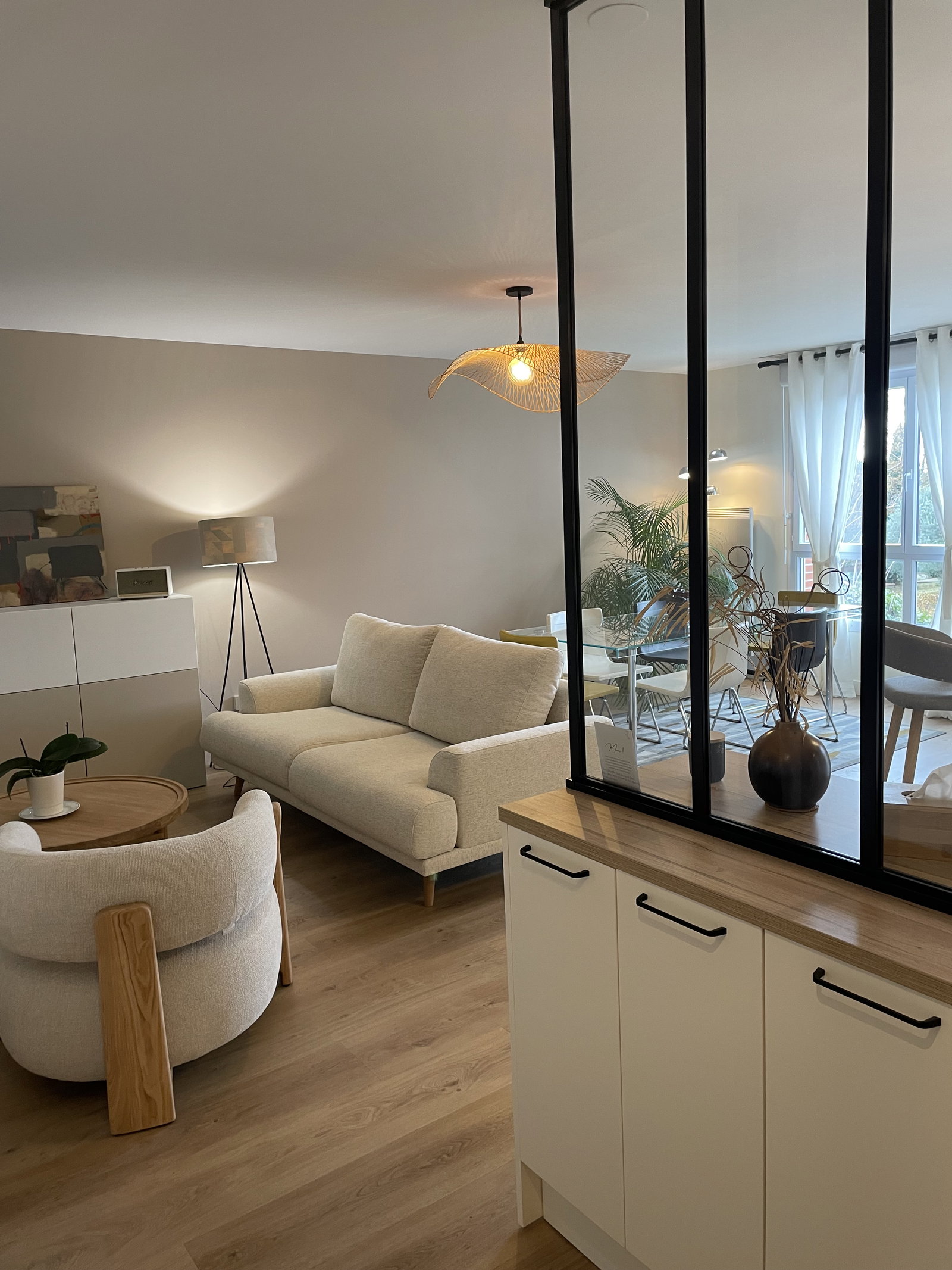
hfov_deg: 53.1
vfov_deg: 67.3
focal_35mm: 26
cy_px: 635
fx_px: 953
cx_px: 476
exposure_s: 1/50
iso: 80
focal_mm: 4.2
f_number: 1.6
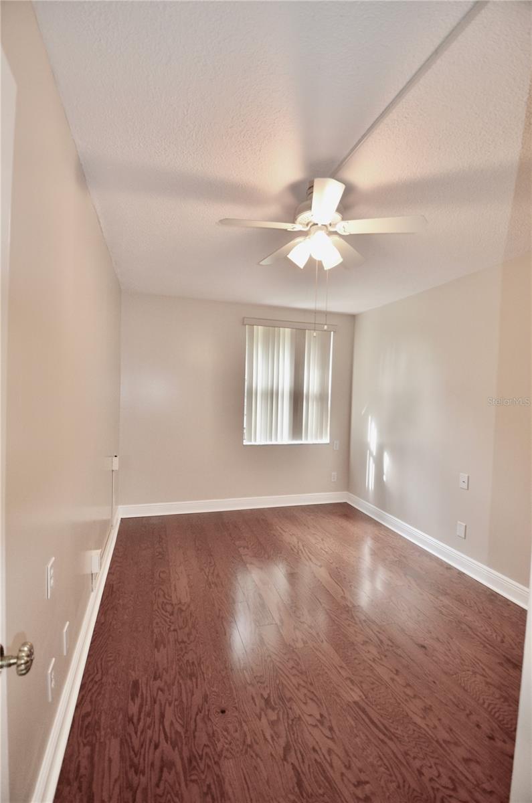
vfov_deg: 100.5
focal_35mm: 15
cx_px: 266
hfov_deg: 77.1
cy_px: 402
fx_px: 334
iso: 720
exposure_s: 1/60
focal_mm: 10
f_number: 3.5
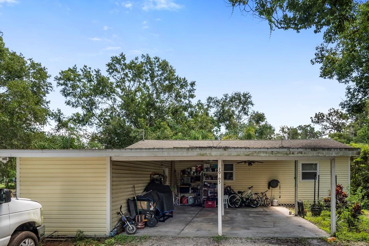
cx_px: 218
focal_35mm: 23
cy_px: 175
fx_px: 236
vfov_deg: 53.4
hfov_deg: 75.4
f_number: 8
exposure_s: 1/1.67
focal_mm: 16
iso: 100
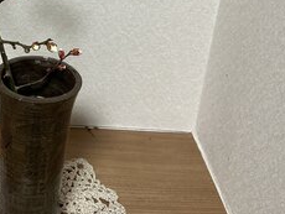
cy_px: 19
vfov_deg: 22.7
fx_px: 519
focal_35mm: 63
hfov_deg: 29.4
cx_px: 25
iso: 64
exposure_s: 1/60
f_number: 1.8
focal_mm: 3
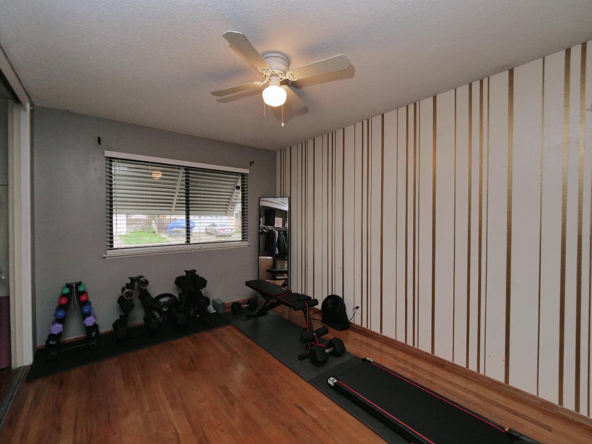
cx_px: 296
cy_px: 222
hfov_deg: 102.1
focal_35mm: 14
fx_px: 239
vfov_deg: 85.7
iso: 800
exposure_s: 1/160
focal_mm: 7
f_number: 5.6
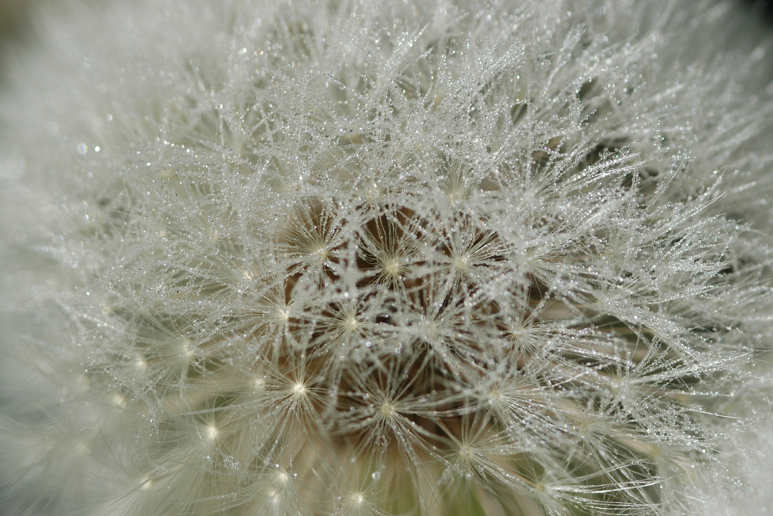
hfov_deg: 13.0
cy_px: 259
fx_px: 3403
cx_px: 386
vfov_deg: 8.7
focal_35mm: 159
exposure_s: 1/800
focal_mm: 105
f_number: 7.1
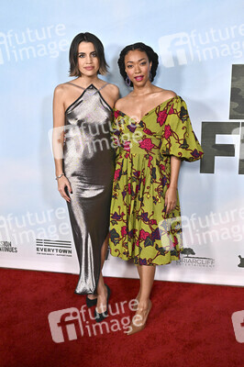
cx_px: 122
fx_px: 418
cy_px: 184
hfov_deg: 32.6
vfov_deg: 47.4
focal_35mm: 41
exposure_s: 1/250
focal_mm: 41
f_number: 4.5
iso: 1800
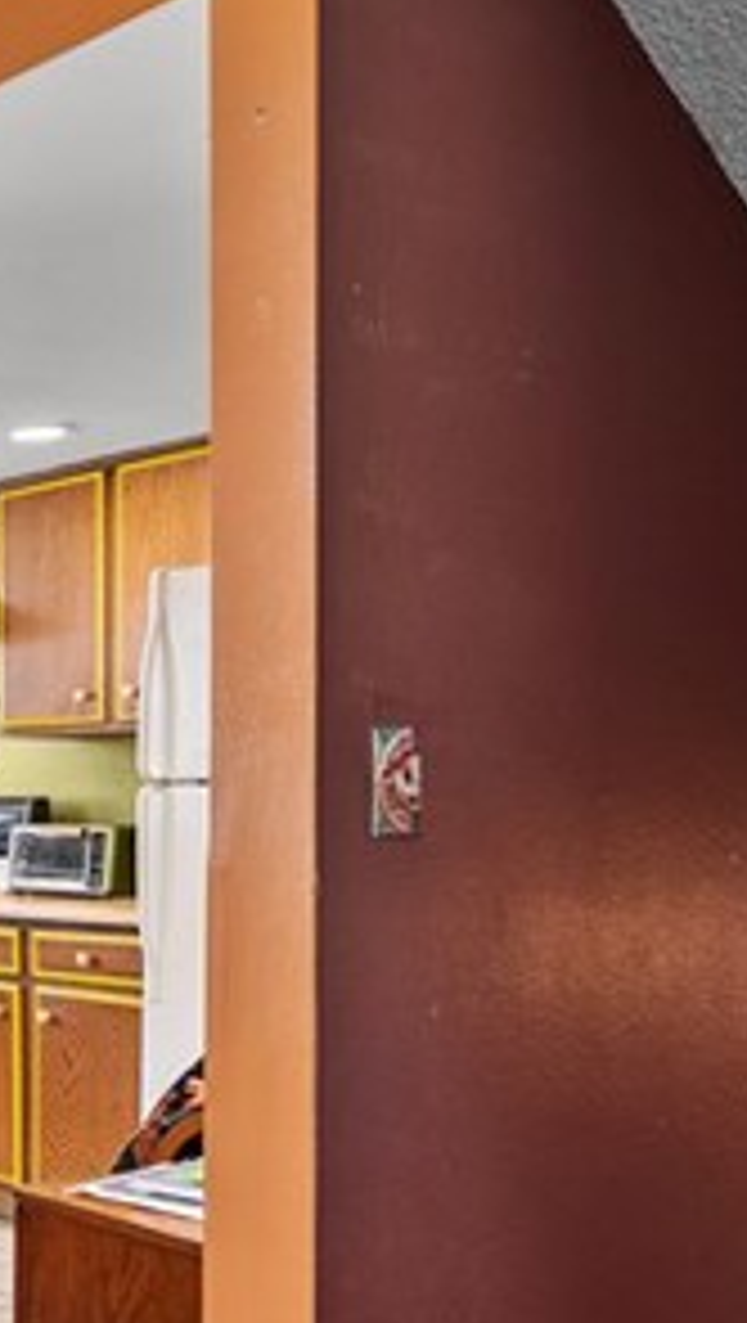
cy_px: 812
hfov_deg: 18.7
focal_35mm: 51
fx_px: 1791
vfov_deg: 40.3
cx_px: -572
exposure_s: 1/4
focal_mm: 14
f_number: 4
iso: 250
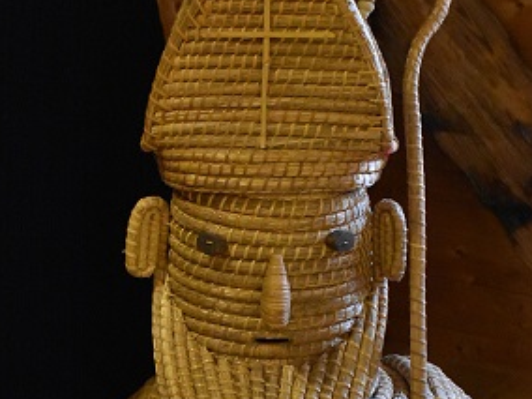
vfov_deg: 15.6
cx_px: 259
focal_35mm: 94
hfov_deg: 20.9
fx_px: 1445
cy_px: 316
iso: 5000
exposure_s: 1/100
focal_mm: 42
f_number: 7.1
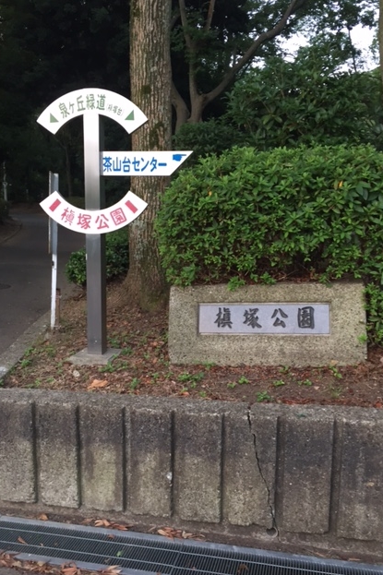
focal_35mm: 31
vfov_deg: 60.3
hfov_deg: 42.3
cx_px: 198
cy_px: 281
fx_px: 495
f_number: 2.2
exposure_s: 1/30
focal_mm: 4.15
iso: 64
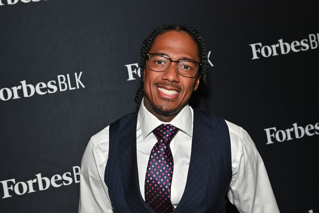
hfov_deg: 41.1
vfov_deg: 28.1
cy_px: 106
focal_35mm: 48
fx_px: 425
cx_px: 160
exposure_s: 1/125
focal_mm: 48
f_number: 5.6
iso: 400
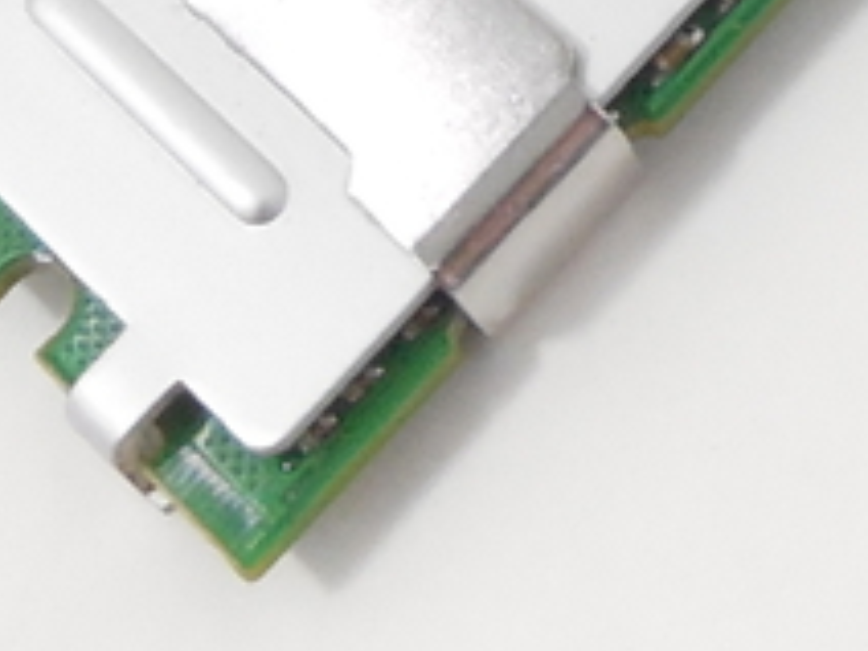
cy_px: -659
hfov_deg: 15.7
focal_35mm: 121
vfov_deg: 11.1
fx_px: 3034
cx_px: 1019
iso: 500
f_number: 3.1
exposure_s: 1/250
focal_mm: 4.5
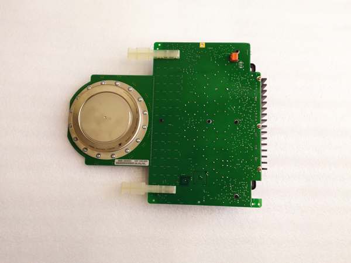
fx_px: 274
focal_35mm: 27
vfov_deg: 51.4
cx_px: 176
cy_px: 132
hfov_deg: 65.3
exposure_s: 1/33
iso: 199
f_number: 2
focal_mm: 3.79
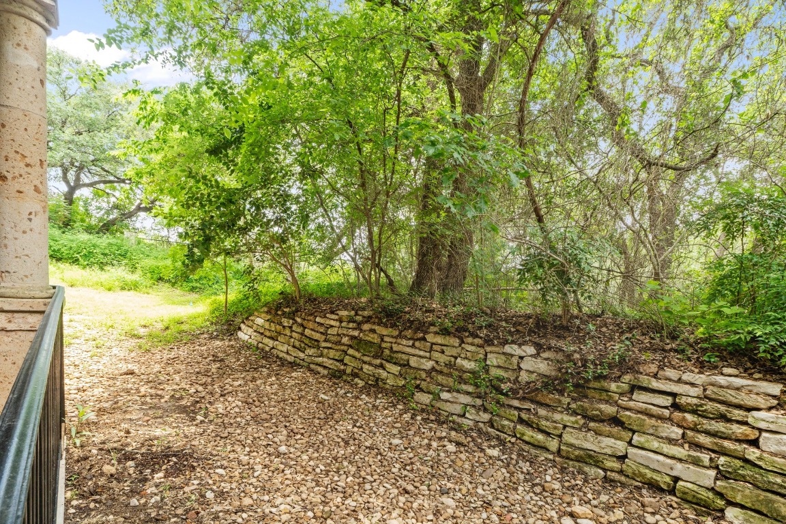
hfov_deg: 100.4
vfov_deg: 77.3
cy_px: 262
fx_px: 327
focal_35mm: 15
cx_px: 393
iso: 250
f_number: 11
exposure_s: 1/6
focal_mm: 10
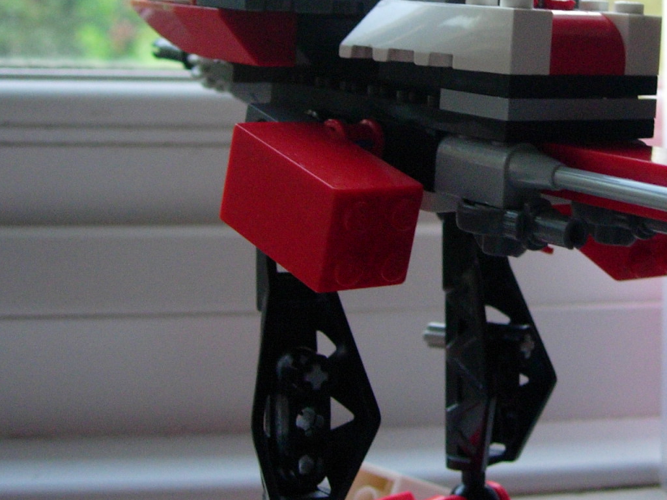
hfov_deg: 25.1
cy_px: 109
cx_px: 568
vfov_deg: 19.2
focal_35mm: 76
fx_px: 1464
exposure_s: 1/26.9
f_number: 2.8
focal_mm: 7.8
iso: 200
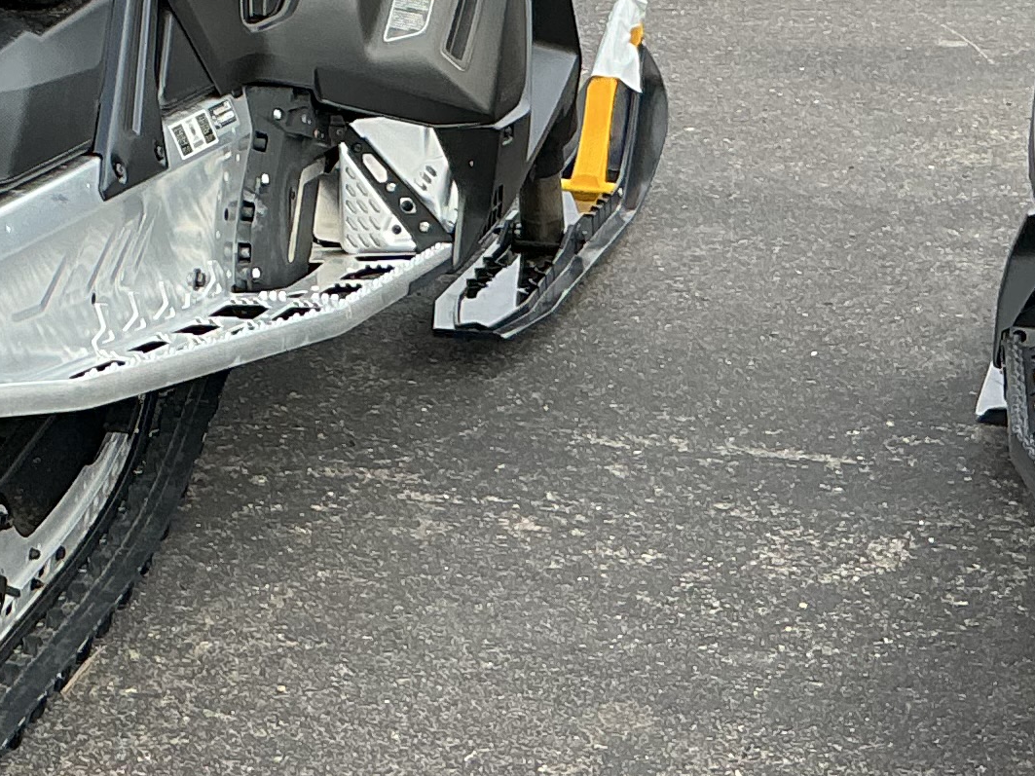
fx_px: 3289
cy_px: 241
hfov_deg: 17.6
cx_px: 84
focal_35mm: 110
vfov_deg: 13.4
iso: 25
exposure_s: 1/351
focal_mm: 3
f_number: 1.8
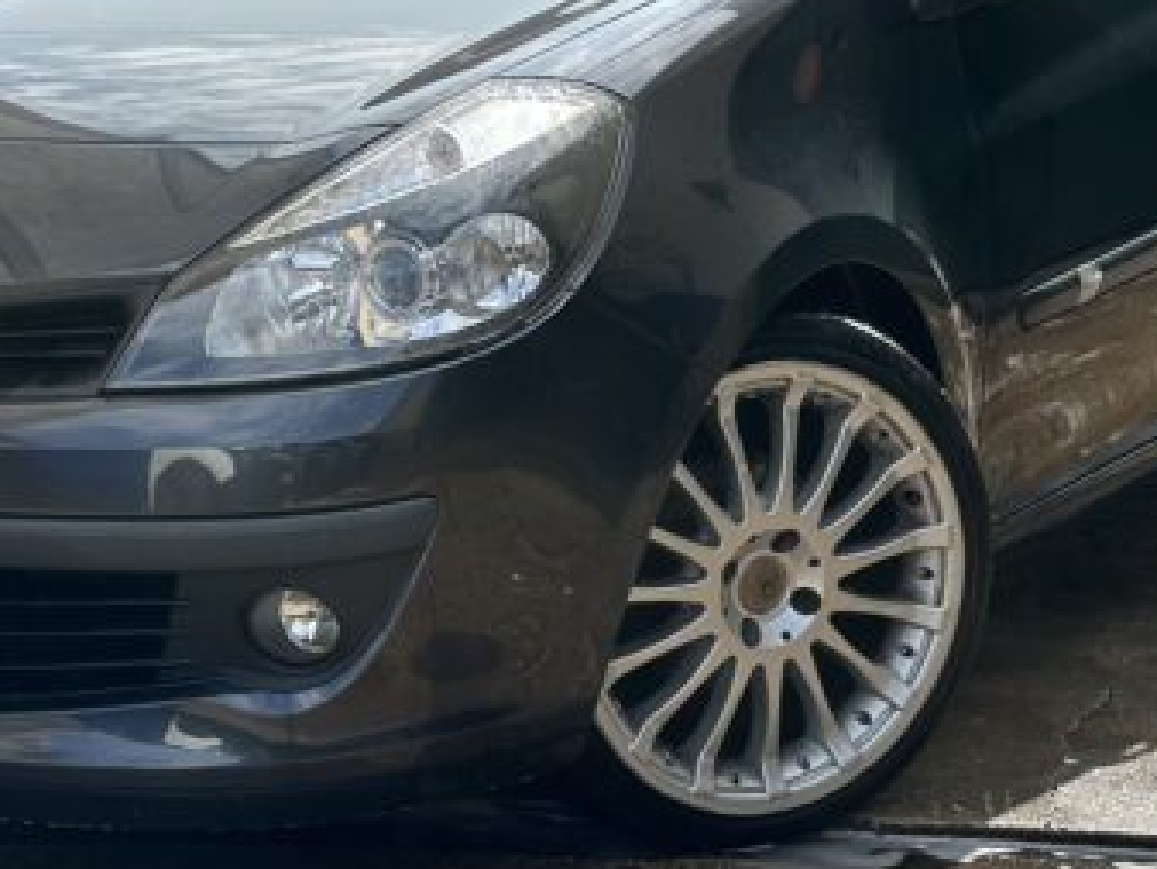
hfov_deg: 17.2
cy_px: 227
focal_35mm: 114
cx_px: 436
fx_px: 3812
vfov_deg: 13.0
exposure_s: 1/1953
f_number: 1.78
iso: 64
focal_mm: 6.86
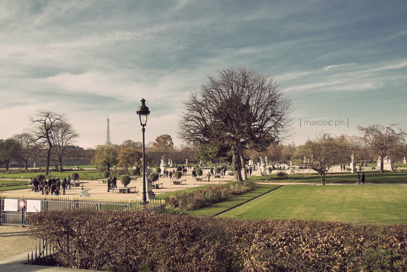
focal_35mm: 32
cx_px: 204
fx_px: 356
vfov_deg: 41.7
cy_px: 136
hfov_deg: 59.5
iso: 200
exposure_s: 1/640
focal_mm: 21
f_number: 8
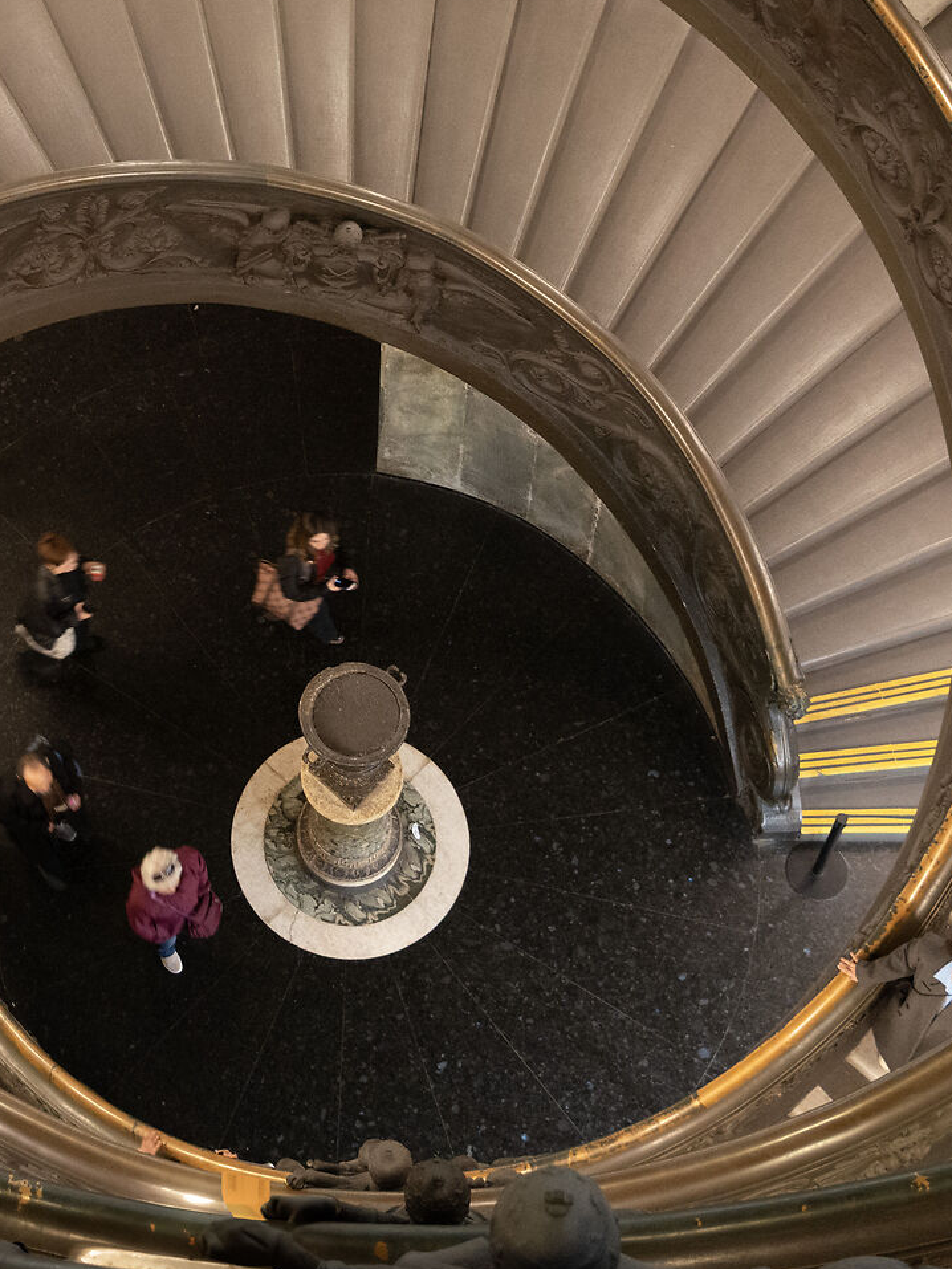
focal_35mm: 82
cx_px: 123
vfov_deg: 23.5
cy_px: 268
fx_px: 3006
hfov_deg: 17.8
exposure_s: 1/20
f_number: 4
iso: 2000
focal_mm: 34
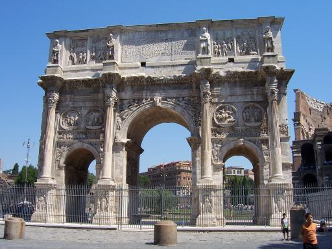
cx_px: 166
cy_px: 124
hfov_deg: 51.4
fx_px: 345
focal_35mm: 36
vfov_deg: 39.7
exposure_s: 1/500
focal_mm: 6
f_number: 4.8
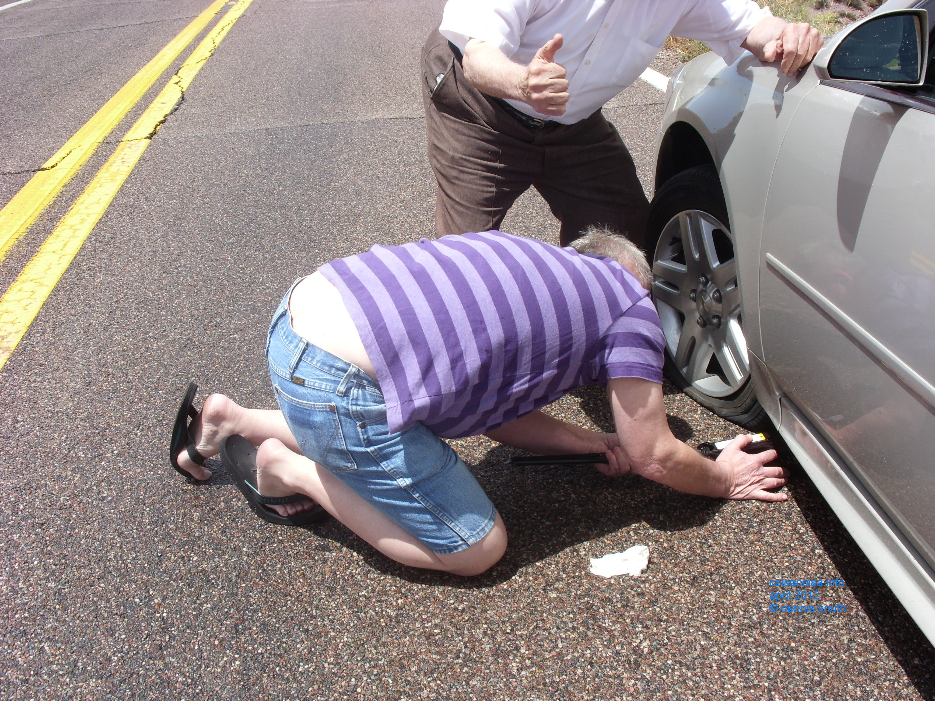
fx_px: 1026
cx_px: 468
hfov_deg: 49.0
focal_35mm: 38
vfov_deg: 37.7
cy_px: 350
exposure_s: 1/323
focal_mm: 6.3
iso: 50
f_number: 4.9
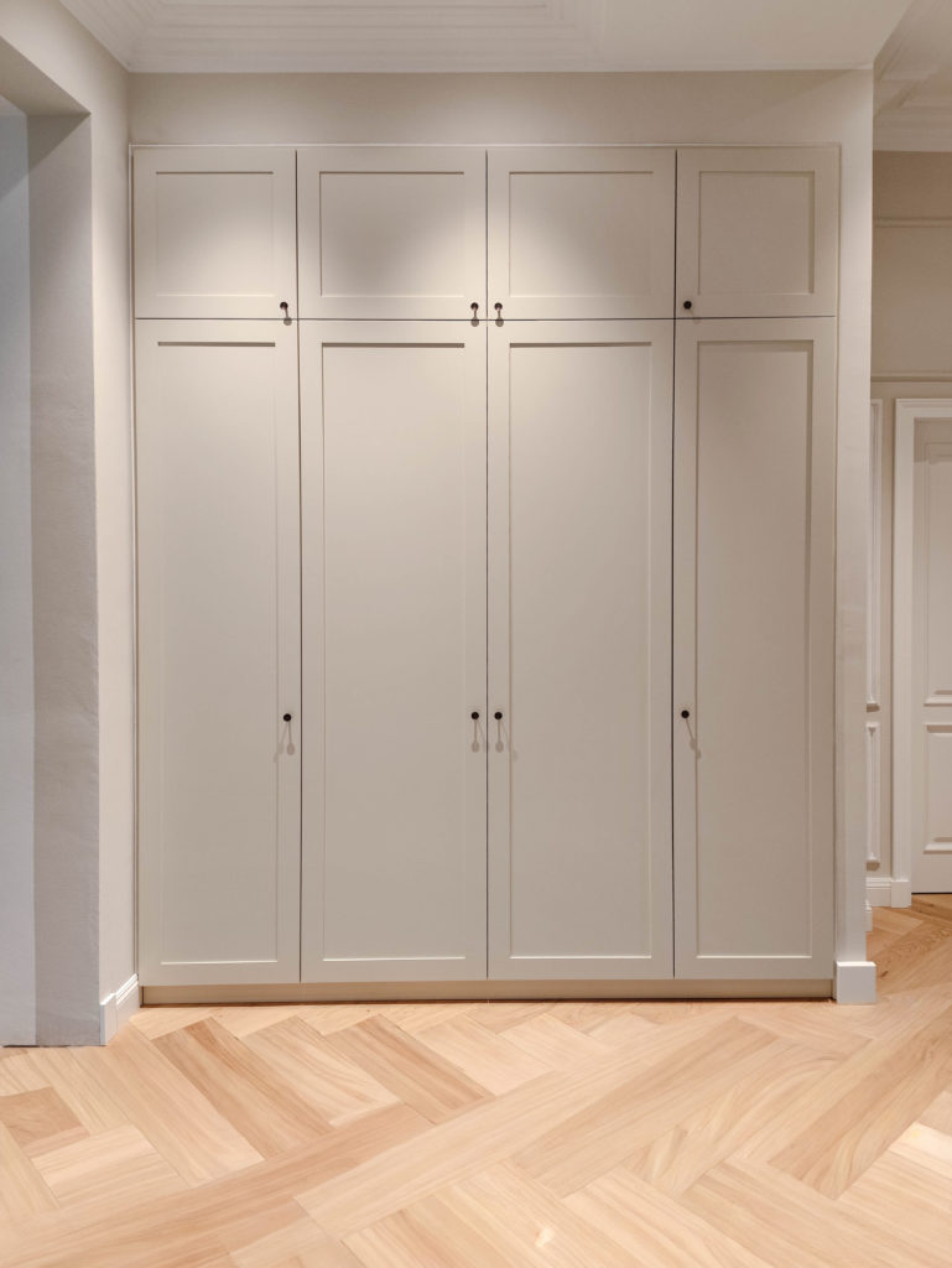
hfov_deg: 54.9
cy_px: 634
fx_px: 916
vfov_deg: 69.4
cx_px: 476
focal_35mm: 25
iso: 320
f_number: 1.8
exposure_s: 1/50
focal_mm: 4.71
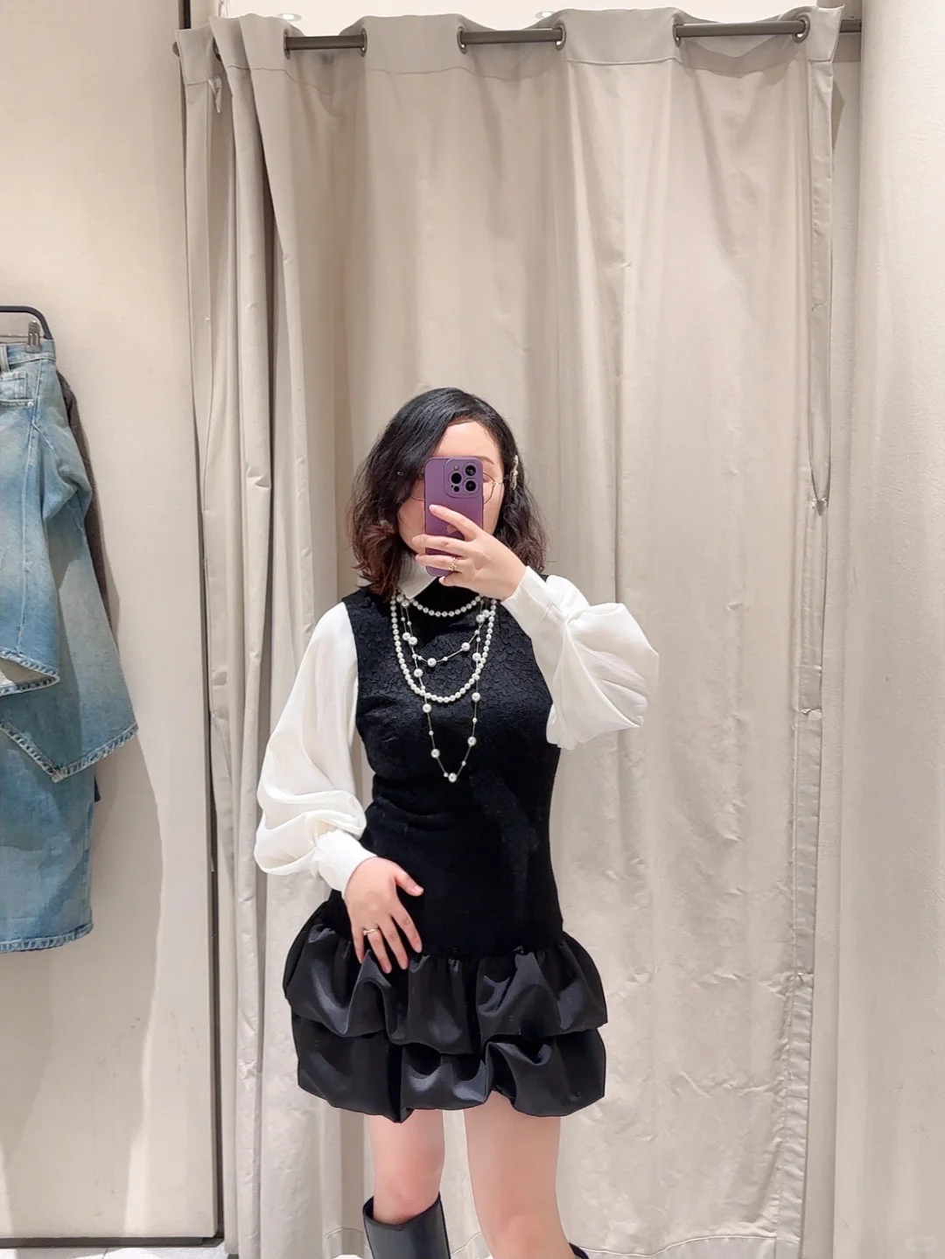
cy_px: 630
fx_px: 1346
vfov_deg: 50.1
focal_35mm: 37
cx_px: 472
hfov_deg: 38.7
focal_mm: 6.86
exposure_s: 1/100
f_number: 1.78
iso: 200
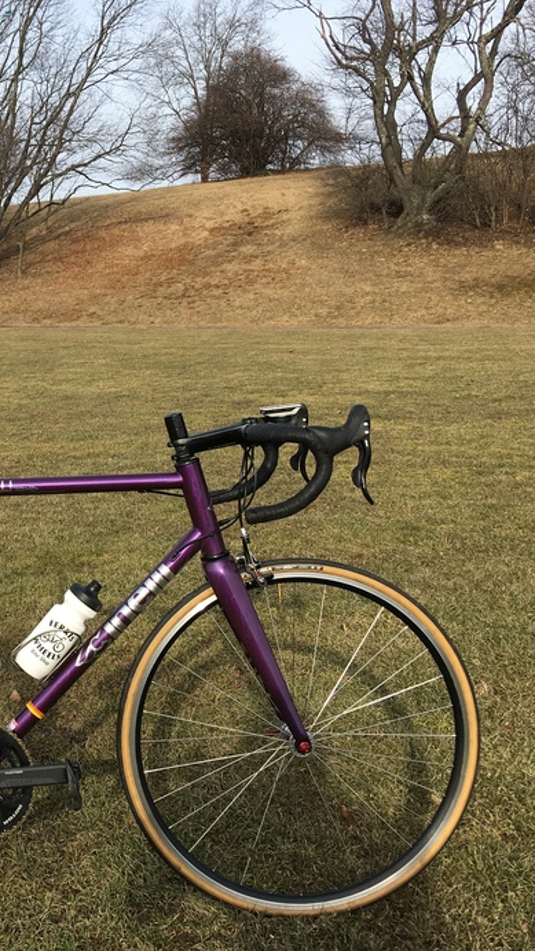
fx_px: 1084
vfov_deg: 47.3
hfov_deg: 26.8
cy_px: 467
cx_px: 55
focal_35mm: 43
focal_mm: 4.15
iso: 25
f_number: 2.2
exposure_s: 1/916
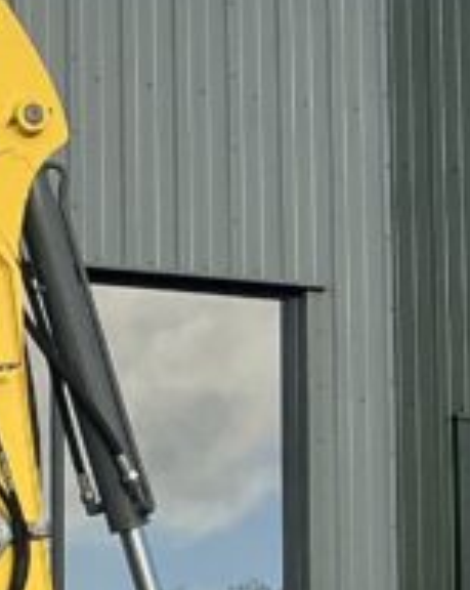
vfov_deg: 12.6
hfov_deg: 8.7
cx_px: -937
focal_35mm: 146
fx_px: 2545
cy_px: 845
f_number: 1.8
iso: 25
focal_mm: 3
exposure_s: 1/1195
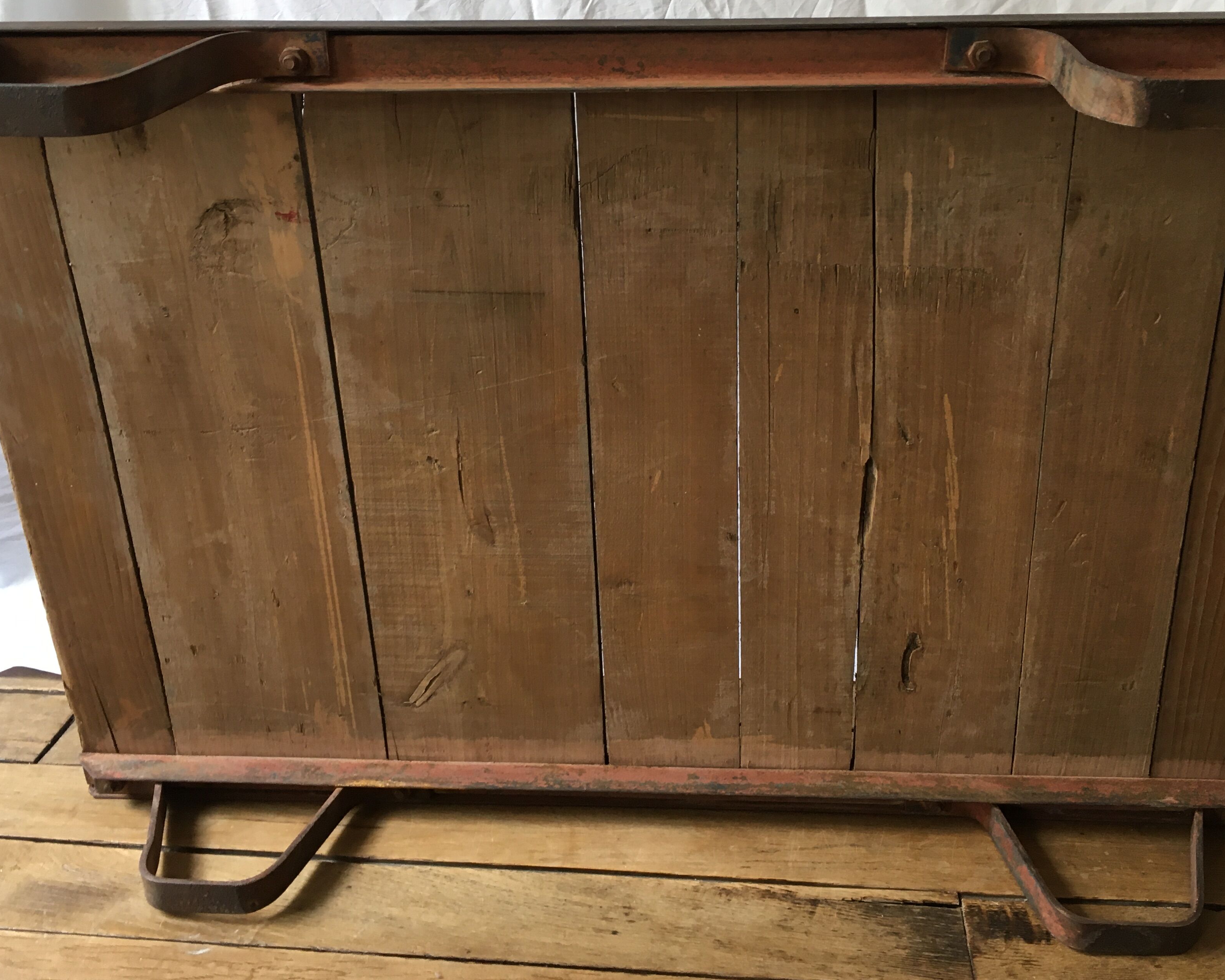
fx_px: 1305
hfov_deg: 50.2
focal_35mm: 36
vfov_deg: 41.1
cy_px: 420
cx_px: 672
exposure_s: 1/33
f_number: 2.2
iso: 100
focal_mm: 4.15
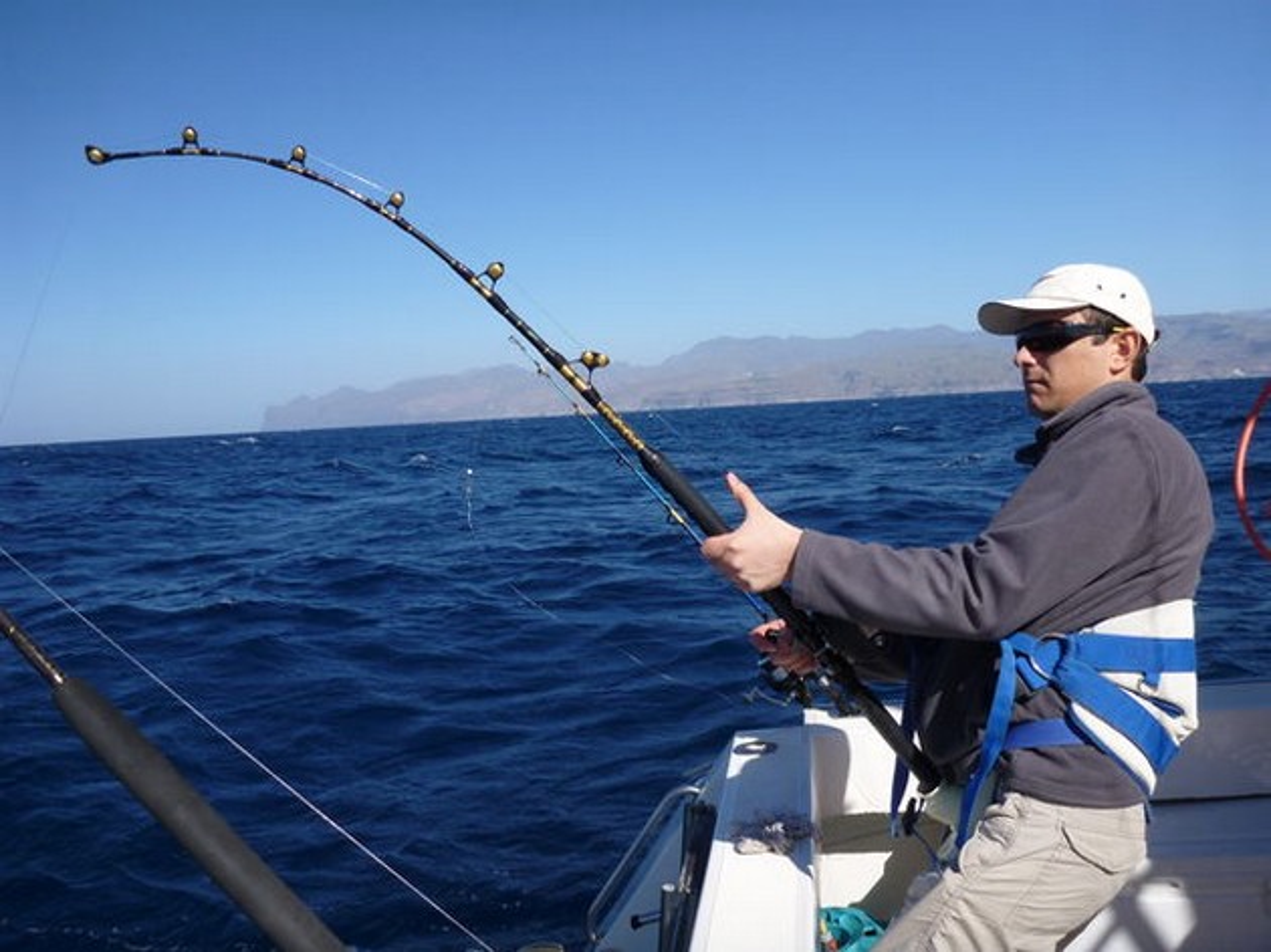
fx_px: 1028
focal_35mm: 28
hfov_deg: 63.5
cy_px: 476
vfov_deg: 49.7
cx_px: 636
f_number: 3.3
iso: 100
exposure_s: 1/1000
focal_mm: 4.9
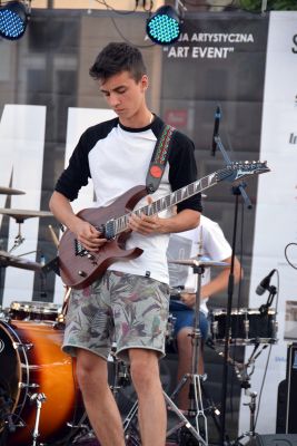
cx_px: 148
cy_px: 223
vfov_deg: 12.2
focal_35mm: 168
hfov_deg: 8.2
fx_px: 2077
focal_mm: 112
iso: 320
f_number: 5.6
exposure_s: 1/125
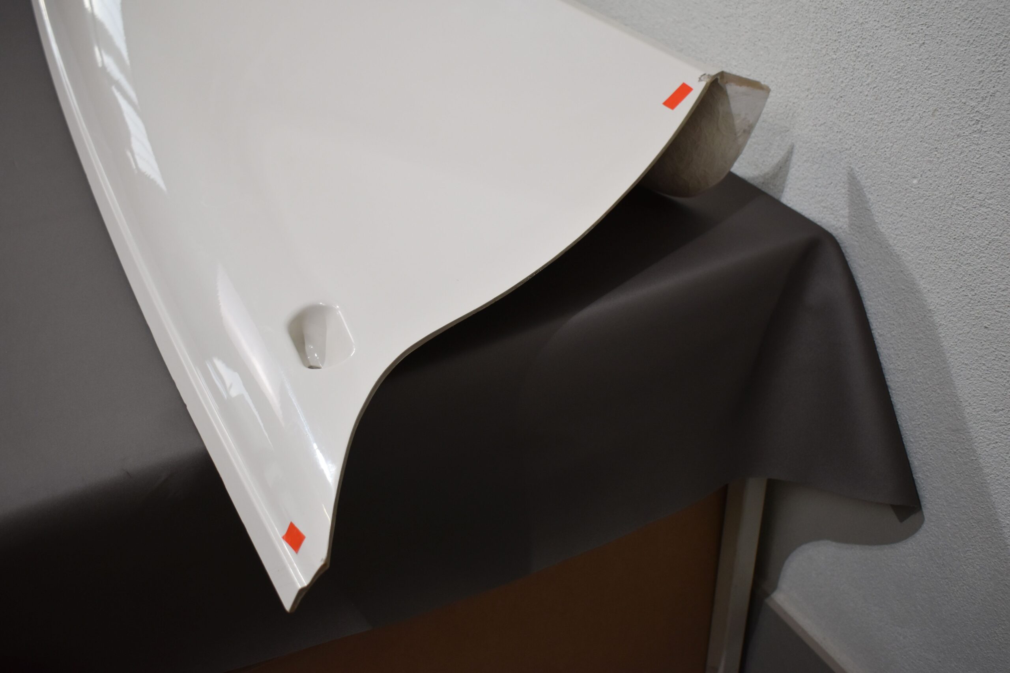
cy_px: 336
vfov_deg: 33.0
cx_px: 505
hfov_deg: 47.9
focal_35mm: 40
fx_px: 1136
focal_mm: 27
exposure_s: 1/250
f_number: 4
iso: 640
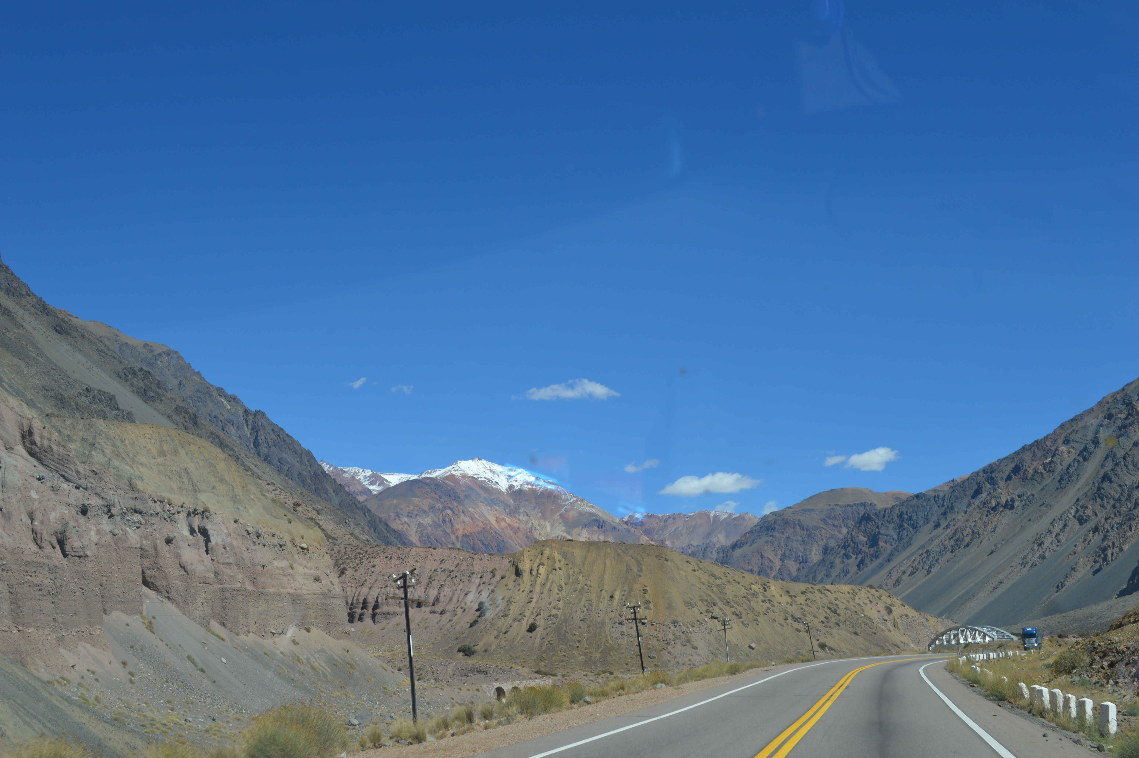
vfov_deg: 31.8
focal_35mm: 42
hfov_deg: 46.4
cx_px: 570
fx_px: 1328
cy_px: 379
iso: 100
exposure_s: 1/250
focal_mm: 28
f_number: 8
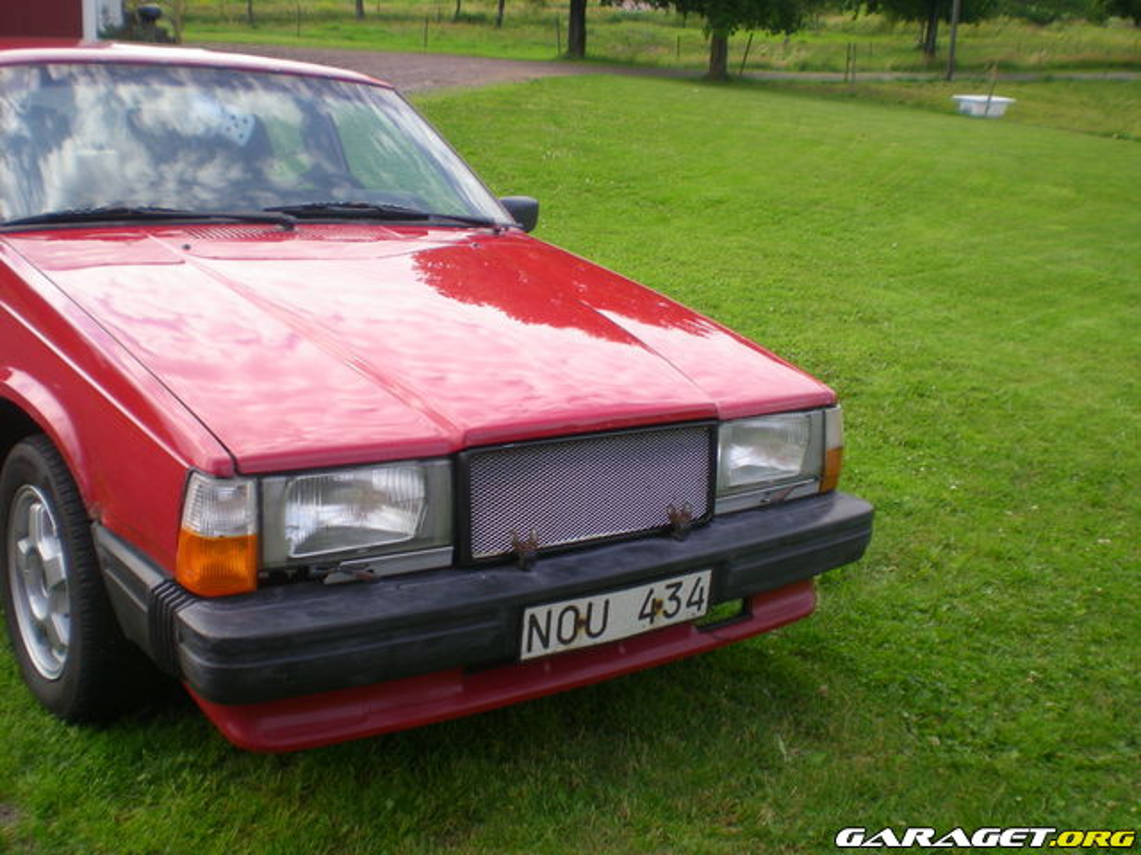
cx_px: 570
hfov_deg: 49.0
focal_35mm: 38
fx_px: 1253
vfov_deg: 37.7
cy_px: 428
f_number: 4.6
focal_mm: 6.3
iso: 50
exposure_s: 1/148
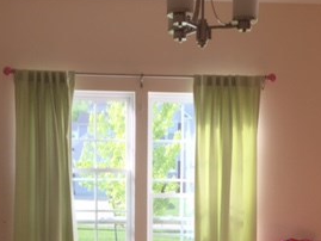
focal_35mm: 69
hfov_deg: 28.1
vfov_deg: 20.3
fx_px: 640
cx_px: 144
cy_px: 271
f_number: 2.2
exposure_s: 1/172
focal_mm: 4.15
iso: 32
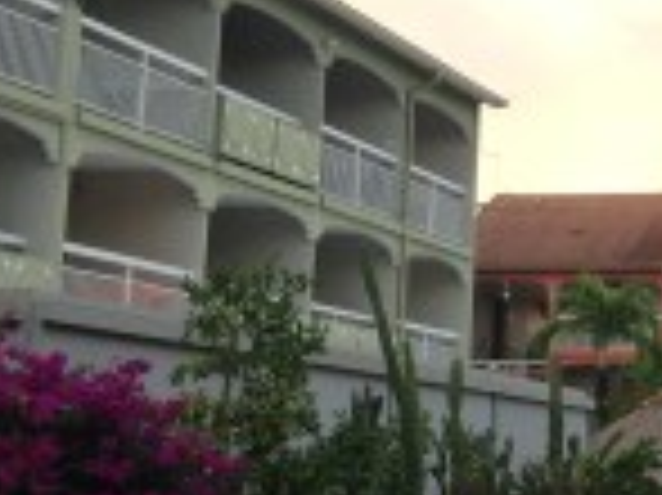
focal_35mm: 116
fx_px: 2217
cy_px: 56
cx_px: 802
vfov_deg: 12.7
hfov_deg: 16.3
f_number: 2.4
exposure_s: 1/120
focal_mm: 4.12
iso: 50
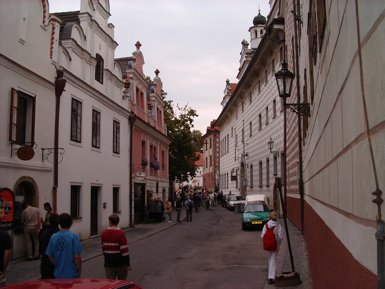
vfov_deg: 37.7
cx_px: 192
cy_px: 144
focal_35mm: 38
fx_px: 423
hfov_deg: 49.0
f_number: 4.8
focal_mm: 5.8
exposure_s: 1/320
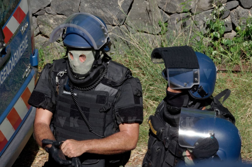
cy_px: 84
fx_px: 2096
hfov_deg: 6.9
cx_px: 126
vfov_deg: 4.6
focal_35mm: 300
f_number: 22
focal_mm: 200
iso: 800
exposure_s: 1/250
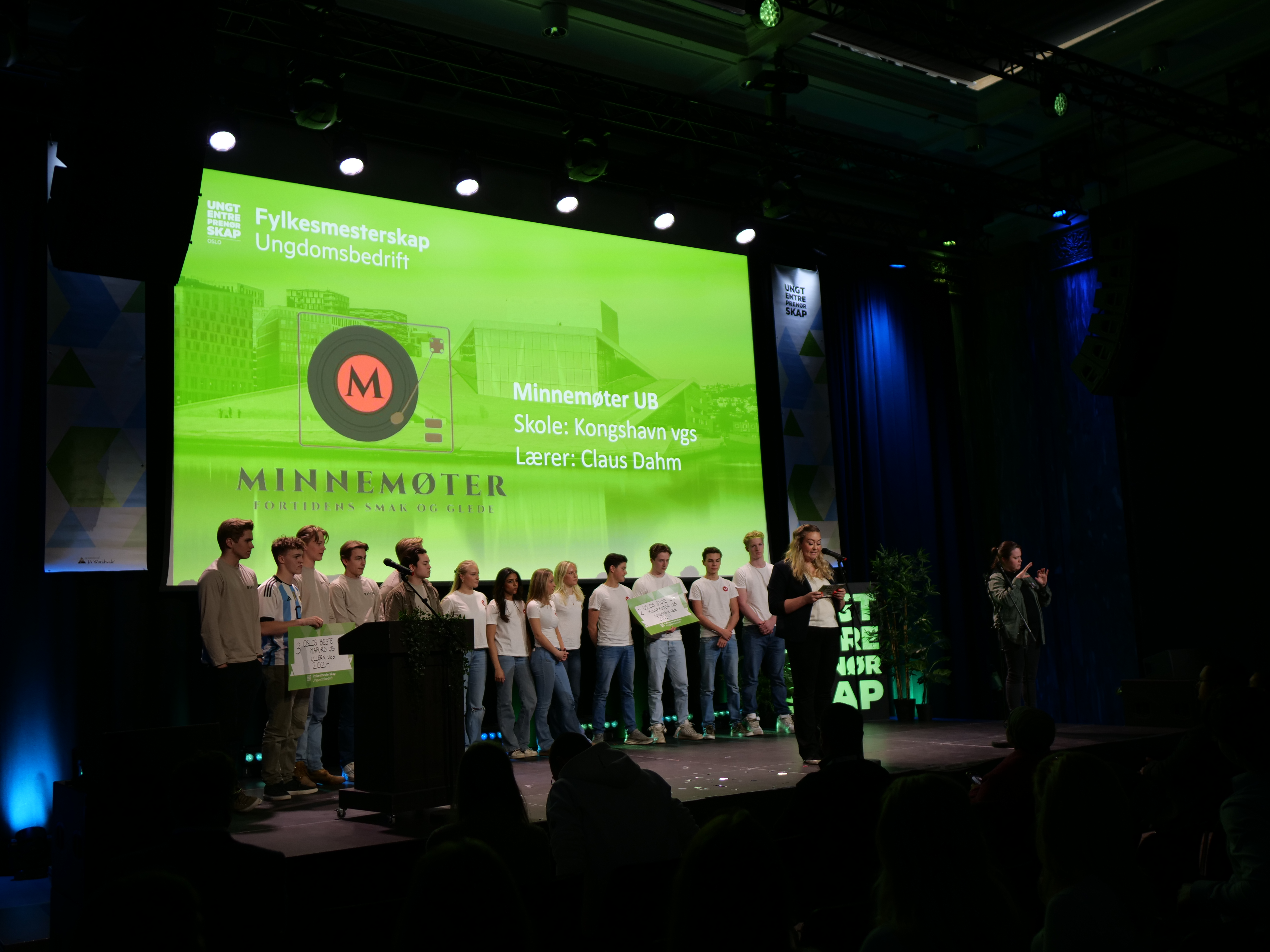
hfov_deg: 56.8
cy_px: 476
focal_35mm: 32
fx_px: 1174
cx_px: 635
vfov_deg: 44.2
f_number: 1.4
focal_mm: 16
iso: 200
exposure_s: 1/125
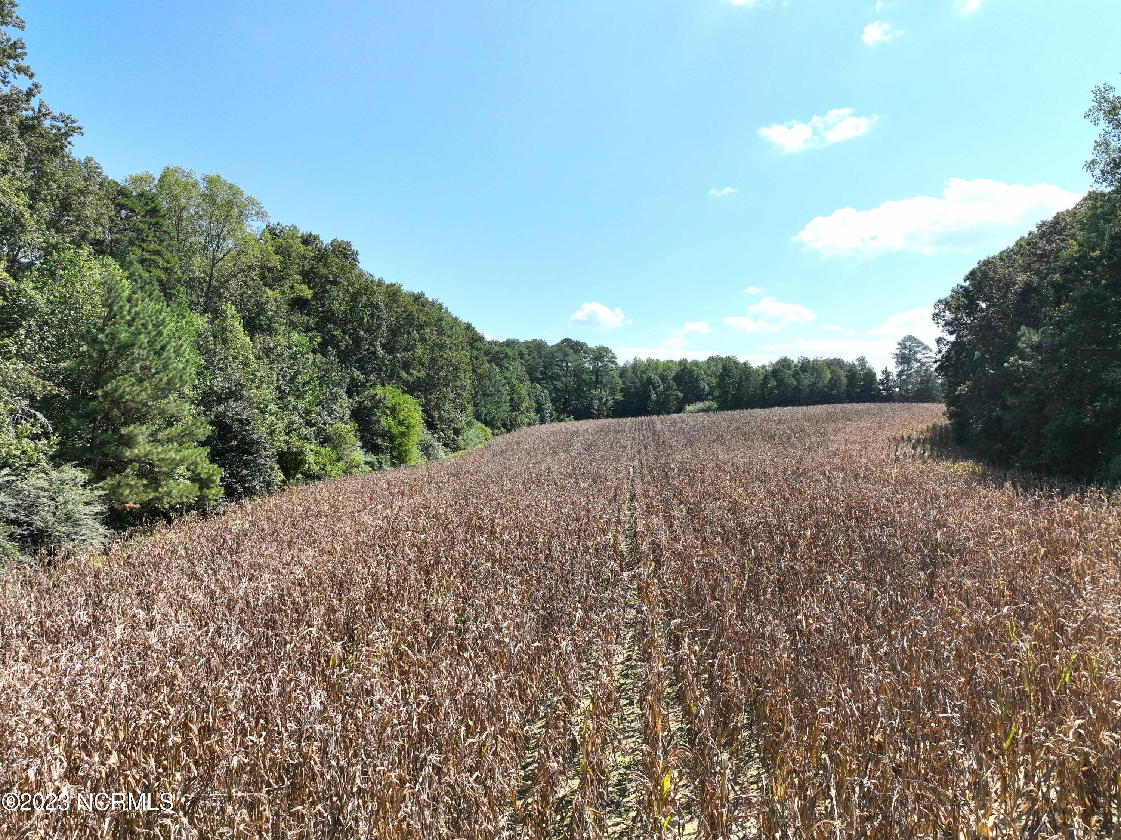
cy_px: 420
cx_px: 560
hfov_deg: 71.6
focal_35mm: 24
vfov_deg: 56.8
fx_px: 777
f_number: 2.8
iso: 240
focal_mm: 12.29
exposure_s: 1/2500
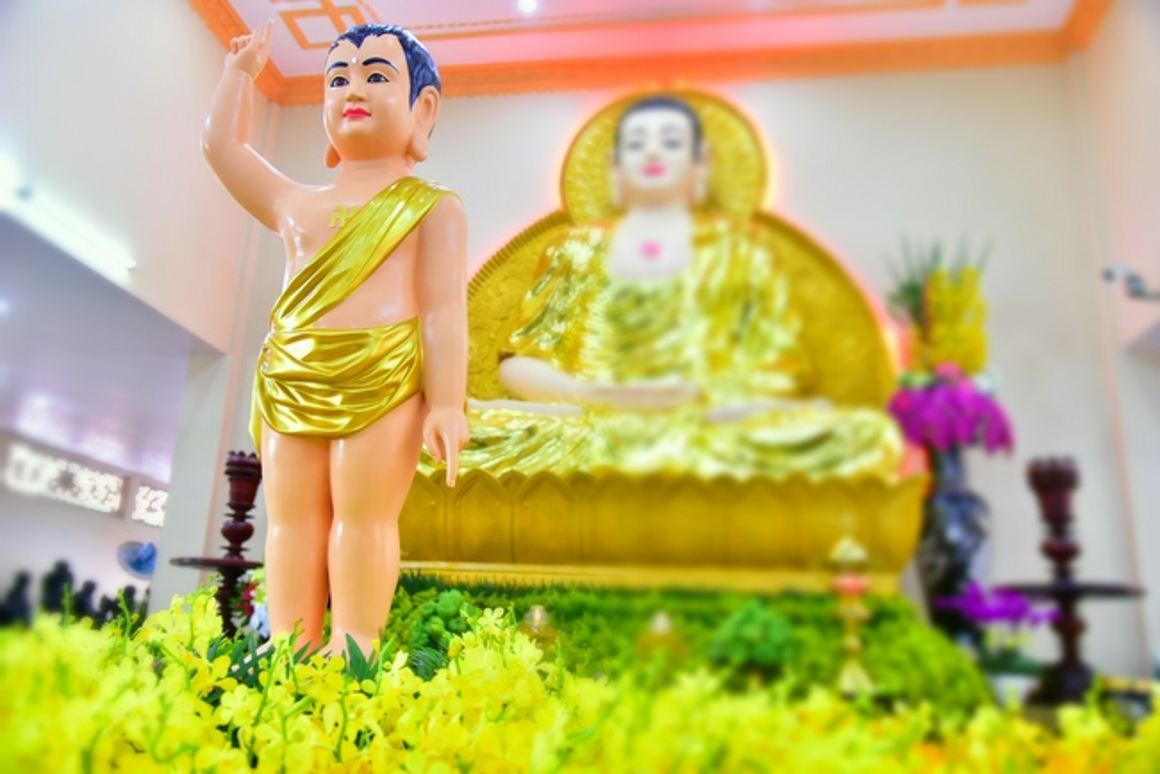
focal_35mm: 28
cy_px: 387
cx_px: 580
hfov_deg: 65.4
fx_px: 903
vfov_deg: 46.4
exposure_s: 1/20
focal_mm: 28
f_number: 4
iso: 640
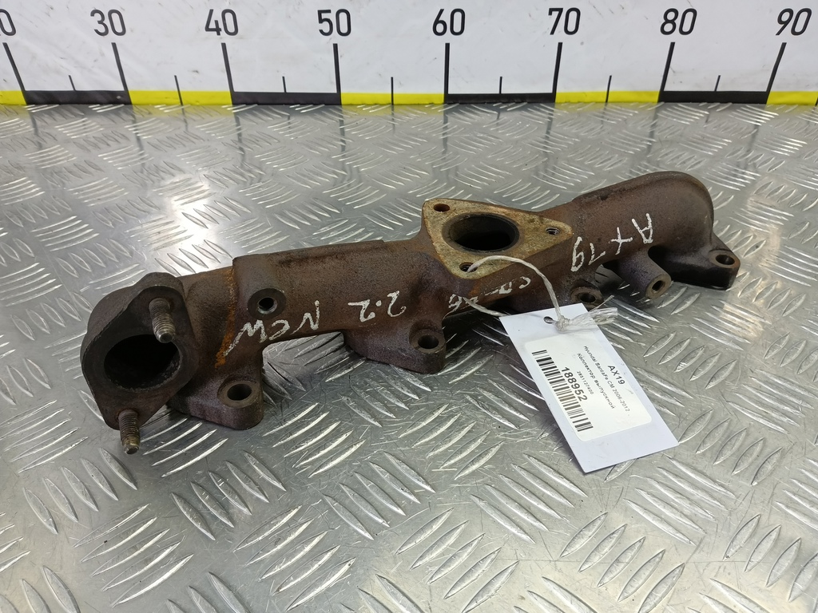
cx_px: 409
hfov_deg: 73.9
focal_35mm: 23
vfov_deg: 58.9
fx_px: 544
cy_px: 306
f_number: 1.6
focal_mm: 4.11
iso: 129
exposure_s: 1/50
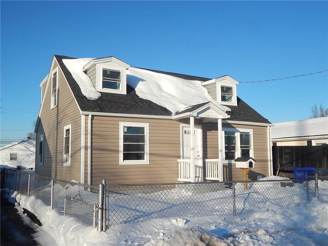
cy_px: 123
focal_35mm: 35
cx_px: 164
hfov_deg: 52.6
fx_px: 332
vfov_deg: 40.7
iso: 125
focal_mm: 6.1
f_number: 3.3
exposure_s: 1/1500
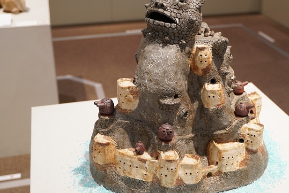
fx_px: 393
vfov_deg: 27.5
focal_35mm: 49
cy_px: 87
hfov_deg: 40.2
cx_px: 168
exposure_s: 1/50
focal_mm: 28
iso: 640
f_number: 2.8
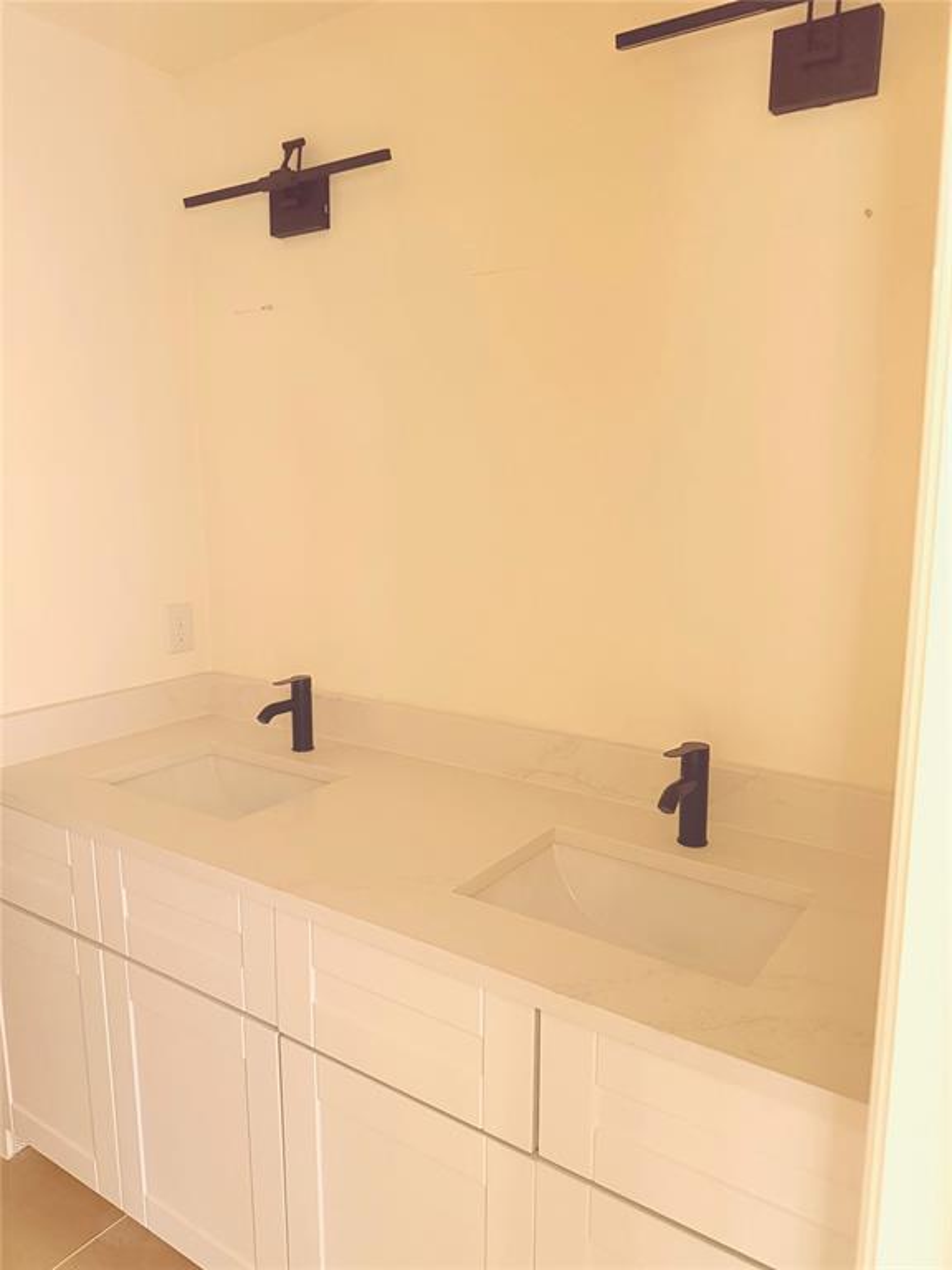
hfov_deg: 56.8
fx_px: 880
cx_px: 476
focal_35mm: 24
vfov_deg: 71.6
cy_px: 635
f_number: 1.78
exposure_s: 1/39
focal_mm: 6.76
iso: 1000
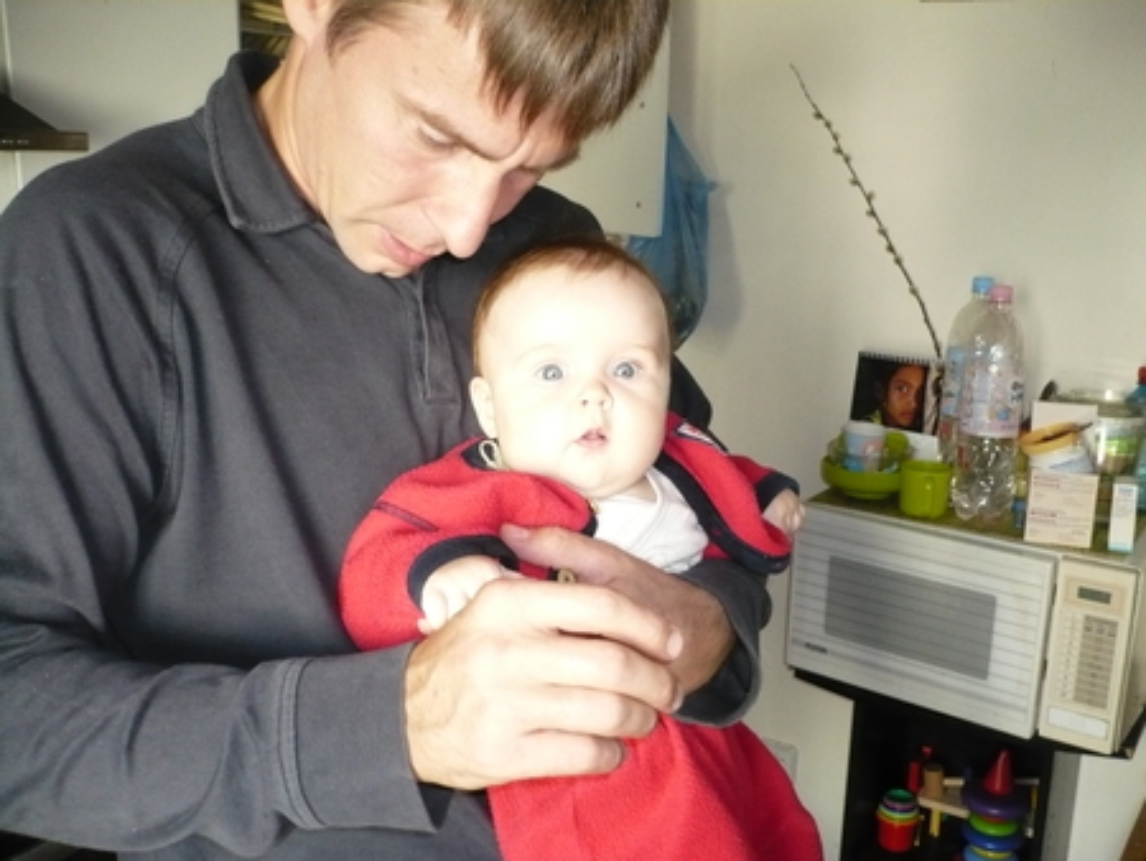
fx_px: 1159
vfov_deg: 40.7
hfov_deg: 52.6
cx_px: 573
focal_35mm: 35
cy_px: 430
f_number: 2.8
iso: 400
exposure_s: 1/60
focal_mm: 5.8
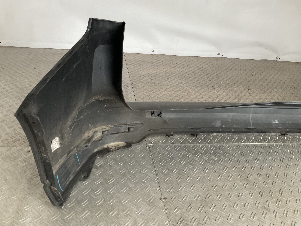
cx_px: 150
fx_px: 252
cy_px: 113
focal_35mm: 29
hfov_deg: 61.7
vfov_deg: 48.2
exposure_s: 1/50
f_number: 1.8
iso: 160
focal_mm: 3
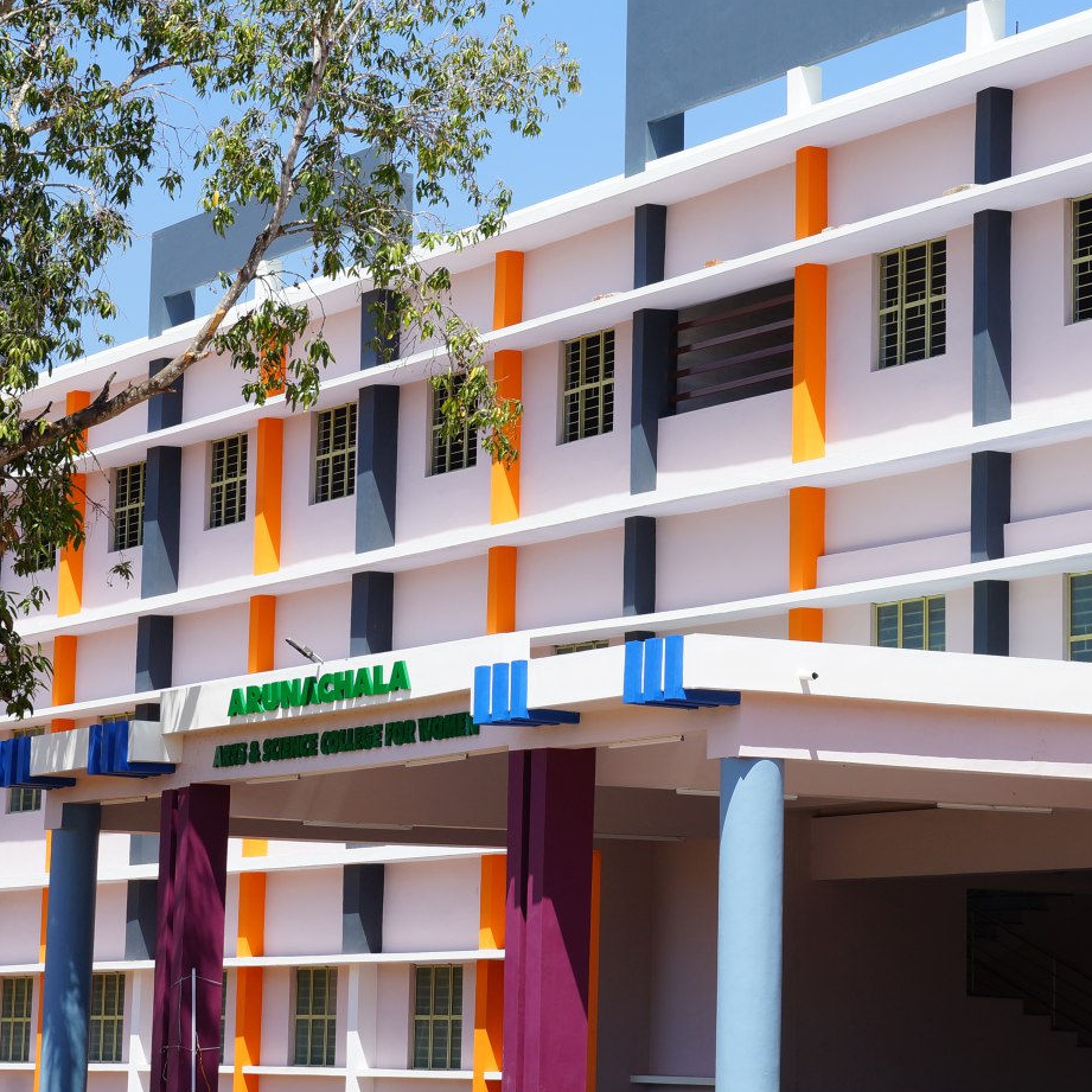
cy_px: 516
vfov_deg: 14.1
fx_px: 4426
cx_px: 620
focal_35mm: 124
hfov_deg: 14.1
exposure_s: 1/200
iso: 160
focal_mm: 70
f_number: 10
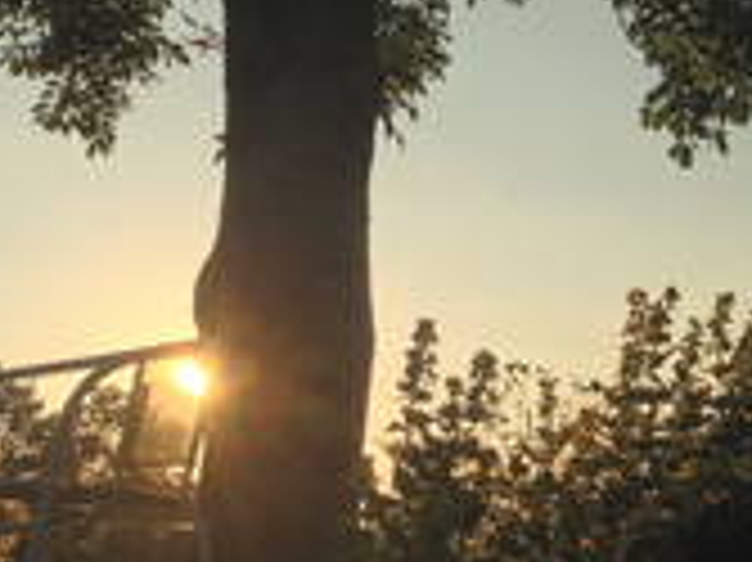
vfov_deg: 17.5
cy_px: 279
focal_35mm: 84
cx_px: 374
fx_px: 1824
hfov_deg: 23.3
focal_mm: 4.28
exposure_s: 1/2907
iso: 50
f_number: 2.4
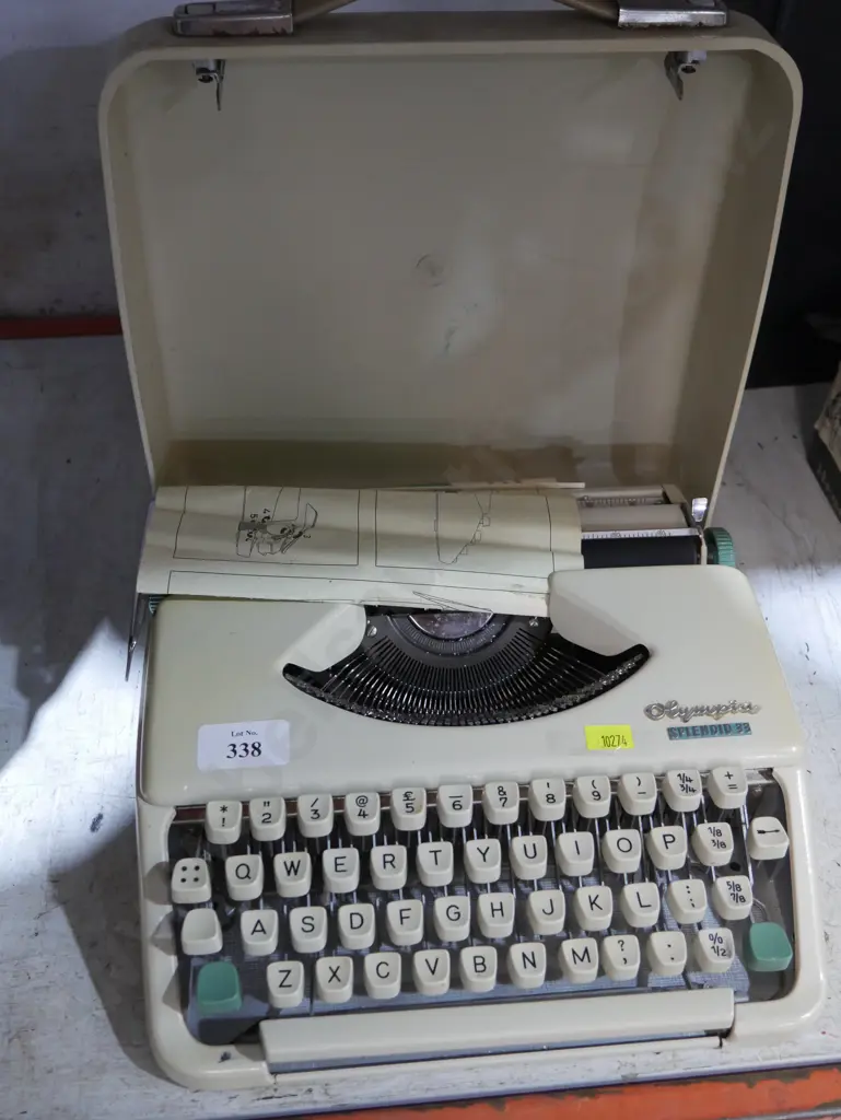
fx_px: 1100
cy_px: 560
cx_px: 420
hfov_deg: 41.8
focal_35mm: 34
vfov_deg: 53.9
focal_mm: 17
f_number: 4
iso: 1250
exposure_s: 1/60
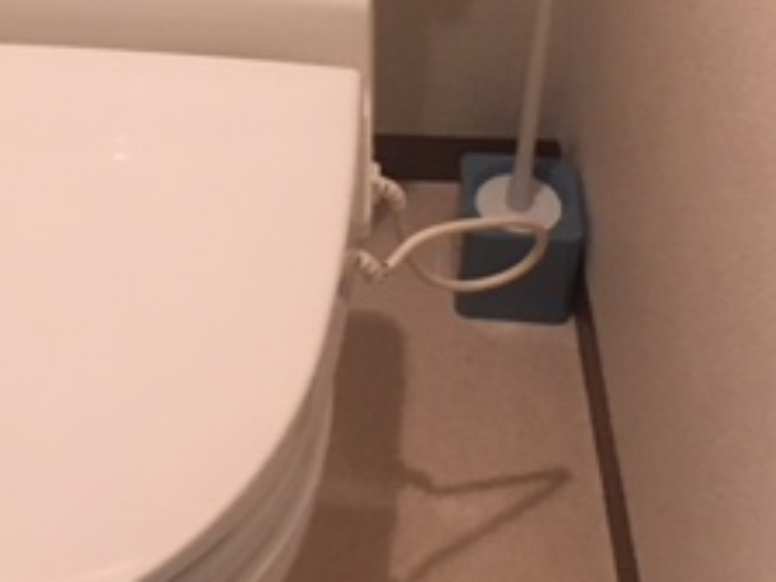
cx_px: 114
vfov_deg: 17.0
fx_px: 1861
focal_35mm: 83
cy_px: -114
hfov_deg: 23.1
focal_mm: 4.15
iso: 200
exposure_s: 1/25
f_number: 2.2
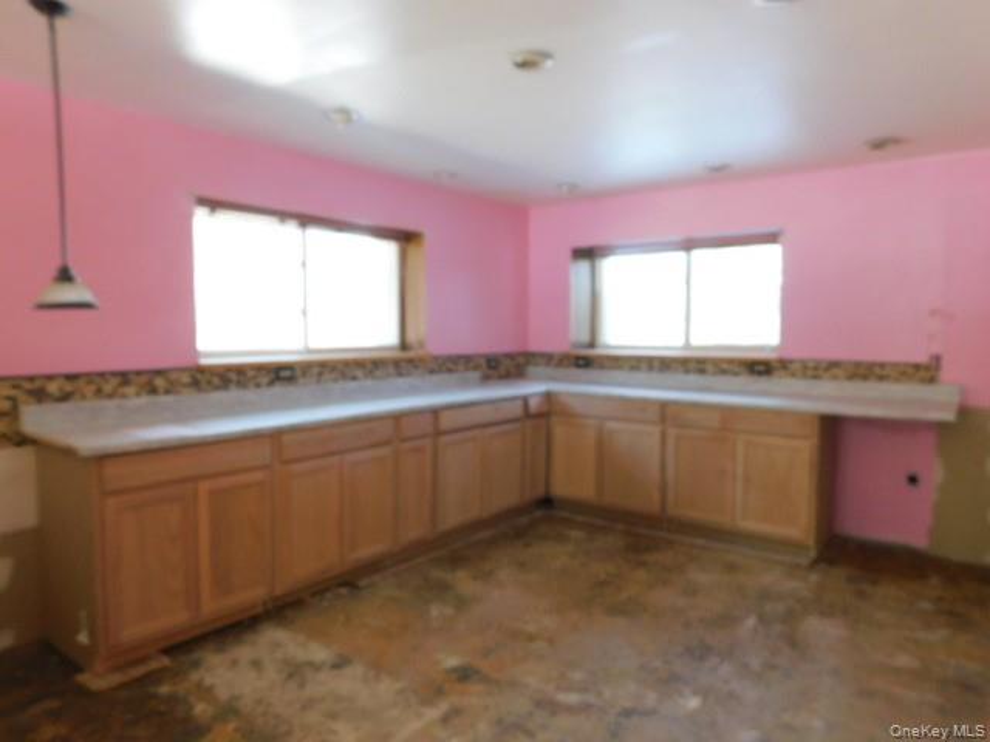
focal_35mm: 23
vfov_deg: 58.9
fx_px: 658
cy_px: 371
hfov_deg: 73.9
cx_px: 495
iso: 250
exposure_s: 1/30
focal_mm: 4
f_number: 3
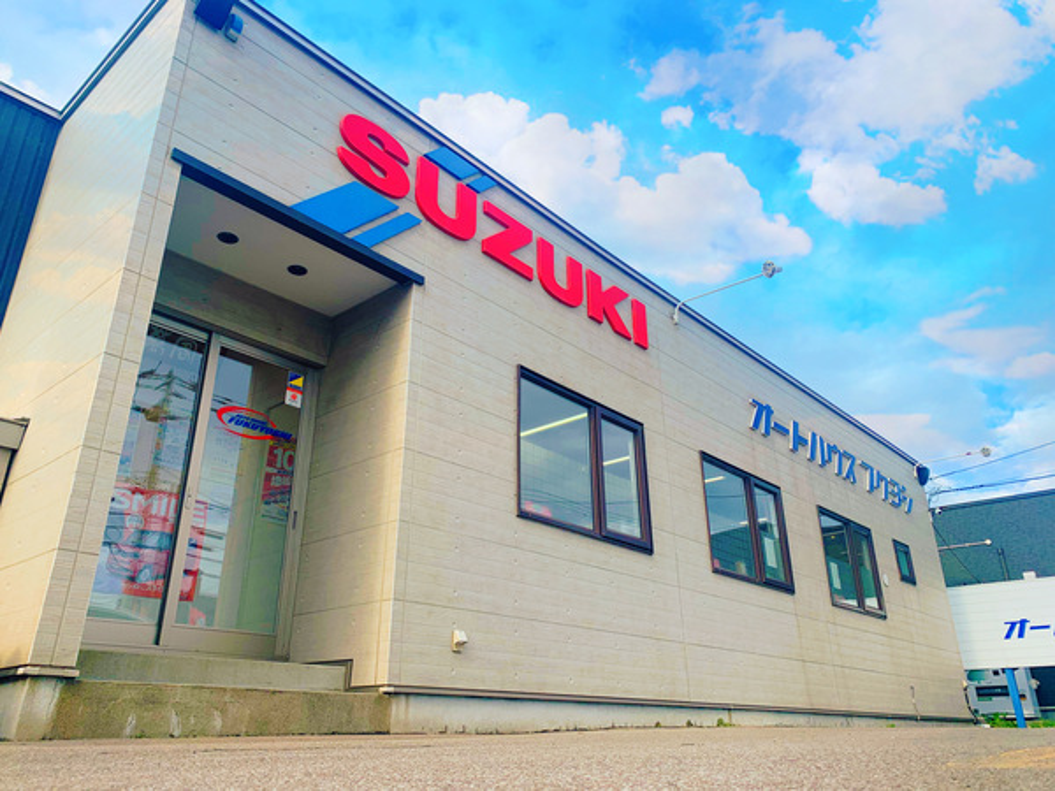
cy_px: 396
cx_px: 528
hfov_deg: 67.3
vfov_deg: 53.1
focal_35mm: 26
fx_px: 792
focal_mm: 4.25
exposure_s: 1/1032
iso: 25
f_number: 1.8
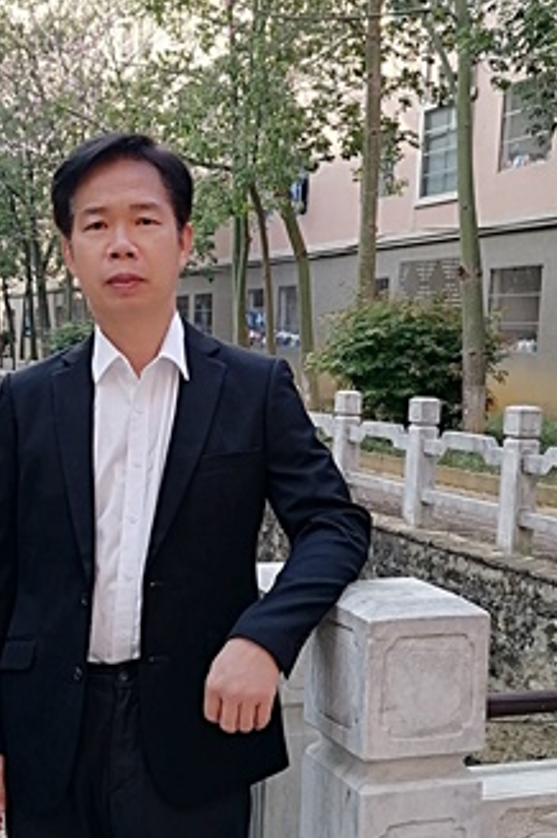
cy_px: 493
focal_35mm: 54
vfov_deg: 36.8
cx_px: 172
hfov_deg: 24.8
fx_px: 1256
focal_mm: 5.3
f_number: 1.8
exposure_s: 1/180
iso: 100
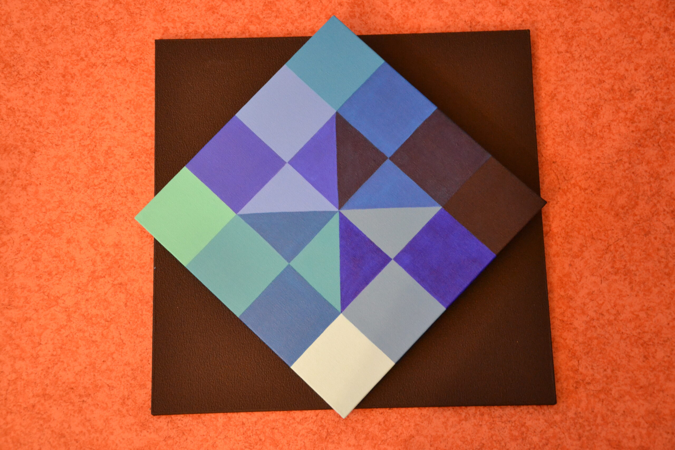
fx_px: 1350
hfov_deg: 28.1
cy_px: 225
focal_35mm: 72
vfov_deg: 18.9
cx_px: 338
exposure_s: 1/13
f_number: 4.8
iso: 3200
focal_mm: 48
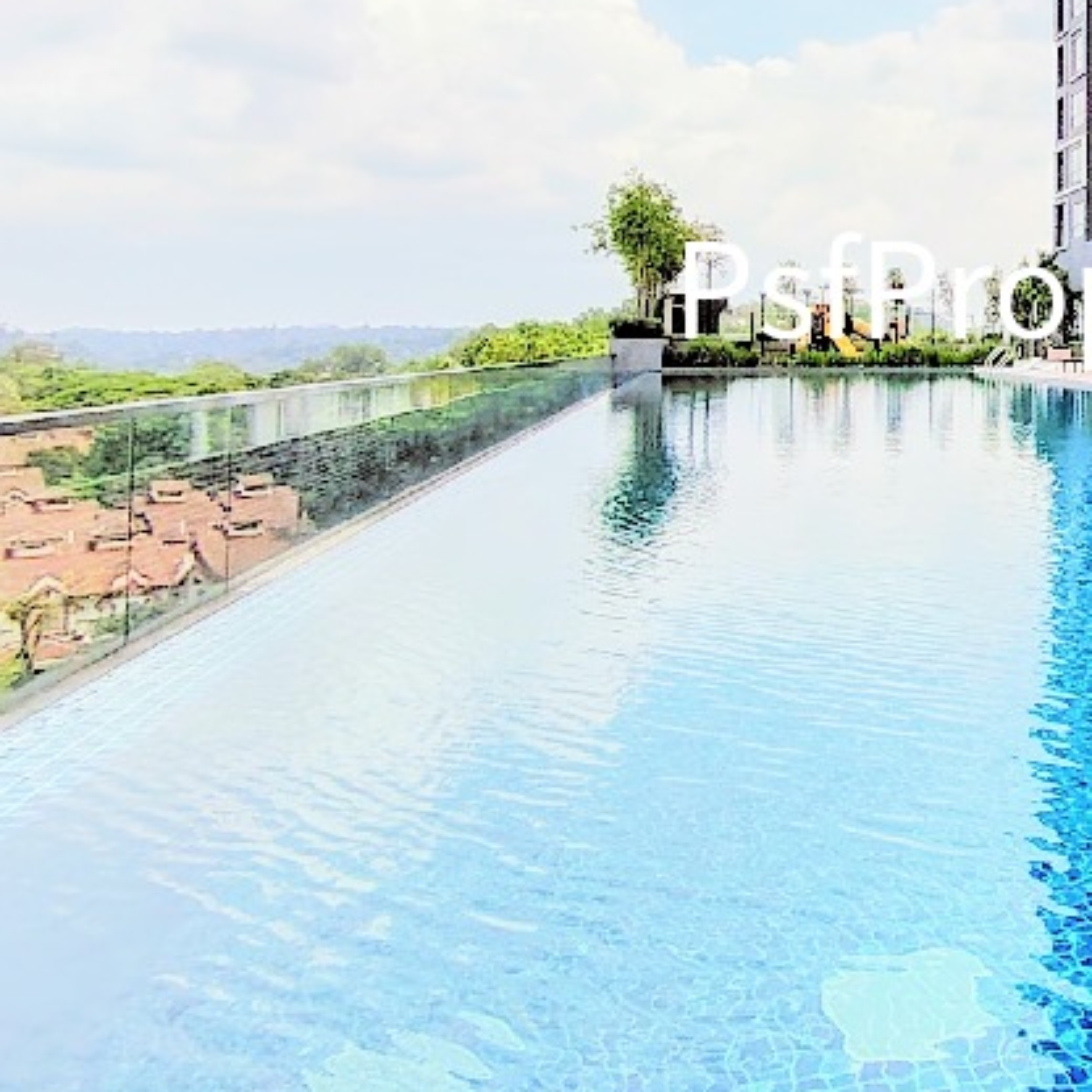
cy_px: 284
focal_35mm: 37
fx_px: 1321
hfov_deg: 38.0
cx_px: 1176
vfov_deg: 43.6
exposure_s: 1/1421
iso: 100
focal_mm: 1.43
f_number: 2.2
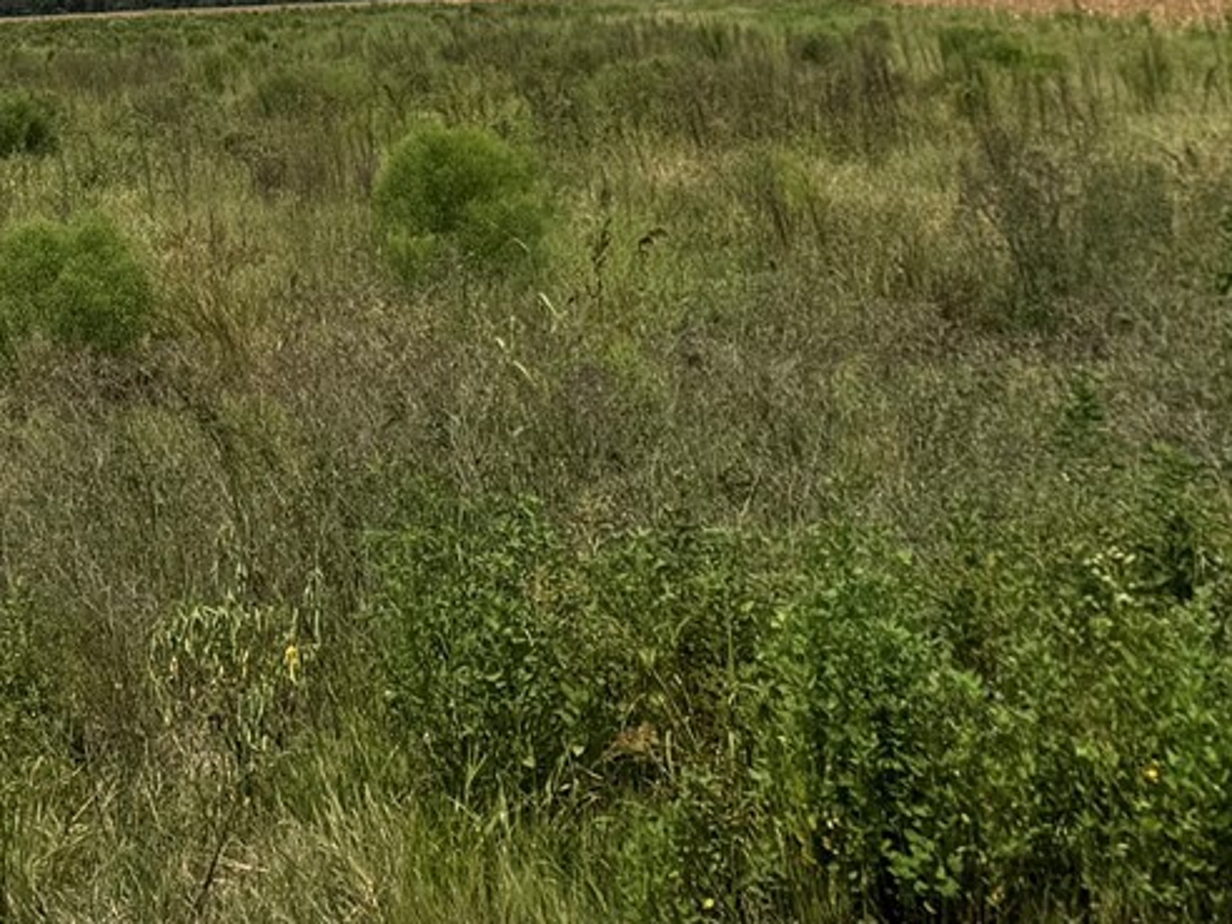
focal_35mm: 100
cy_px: 33
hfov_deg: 19.1
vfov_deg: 14.6
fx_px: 3559
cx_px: 30
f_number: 1.78
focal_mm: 6.76
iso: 80
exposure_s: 1/12346
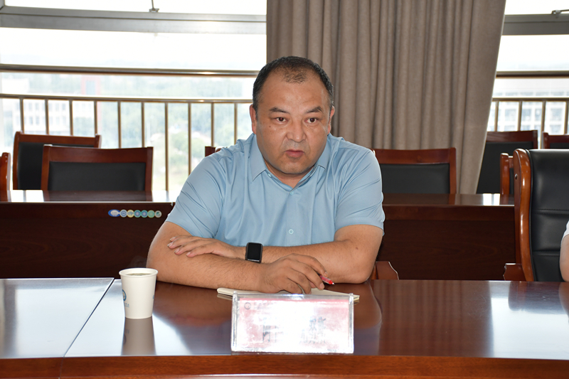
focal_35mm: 63
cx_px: 284
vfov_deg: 21.6
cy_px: 190
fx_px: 995
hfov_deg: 31.9
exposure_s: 1/125
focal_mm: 42
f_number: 4.5
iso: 320
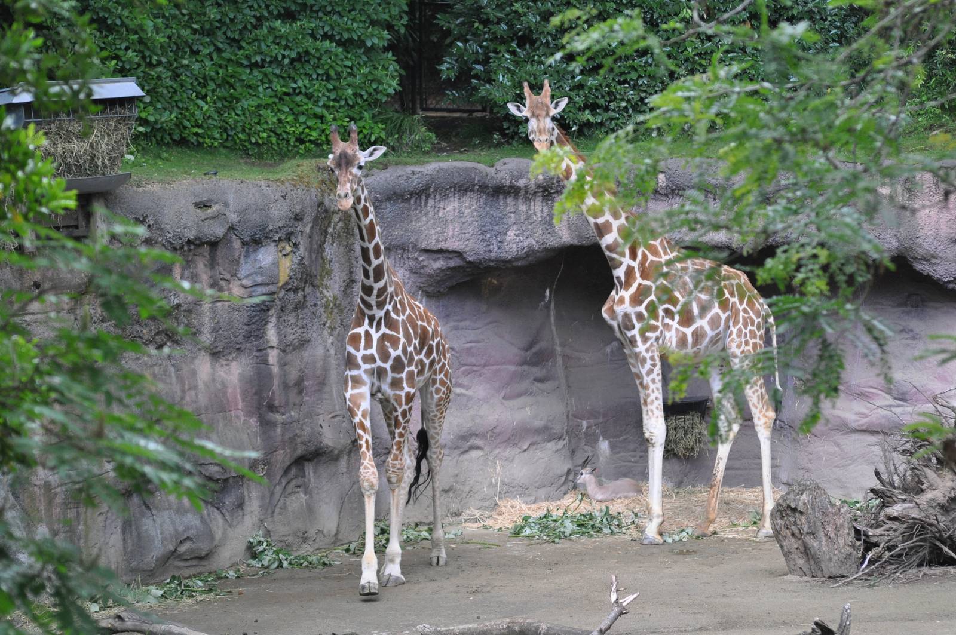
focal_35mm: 183
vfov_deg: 7.5
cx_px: 478
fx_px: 4854
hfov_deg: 11.2
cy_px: 318
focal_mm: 122
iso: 900
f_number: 4.2
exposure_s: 1/500
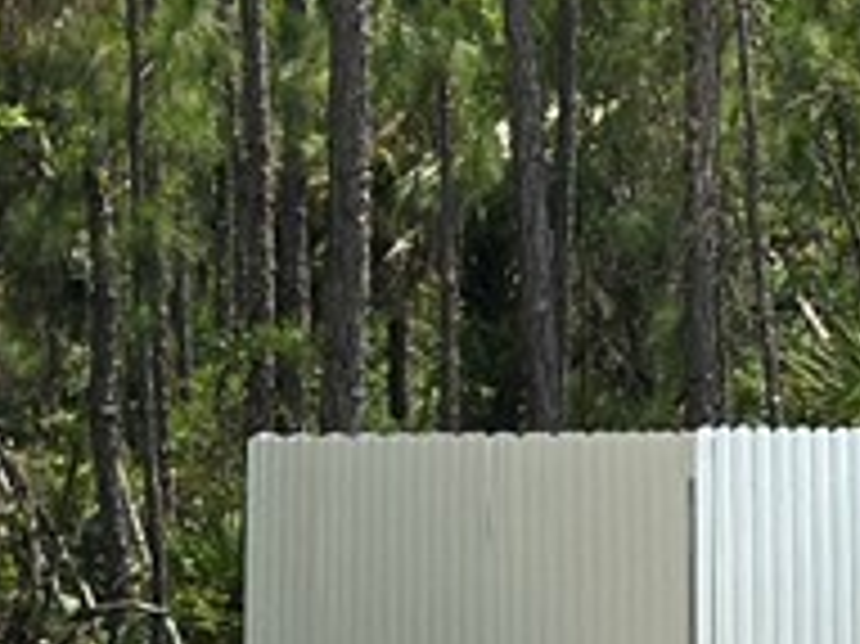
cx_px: 1828
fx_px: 6406
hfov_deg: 7.3
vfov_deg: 5.7
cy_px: 14
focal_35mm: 258
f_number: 1.78
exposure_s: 1/4785
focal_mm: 6.86
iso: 100
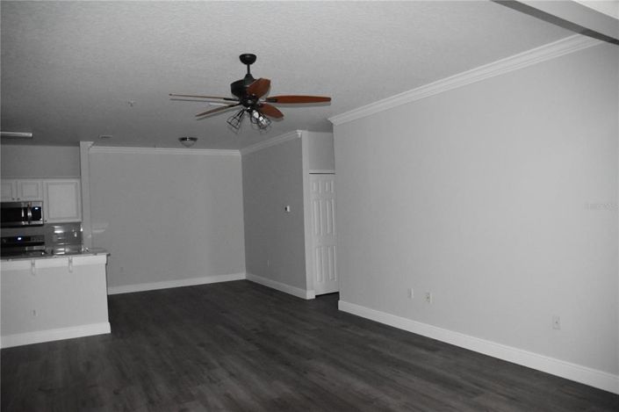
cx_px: 310
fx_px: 412
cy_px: 206
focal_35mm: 24
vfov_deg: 53.1
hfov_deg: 73.8
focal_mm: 16
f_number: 3.5
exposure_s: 1/60
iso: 6400
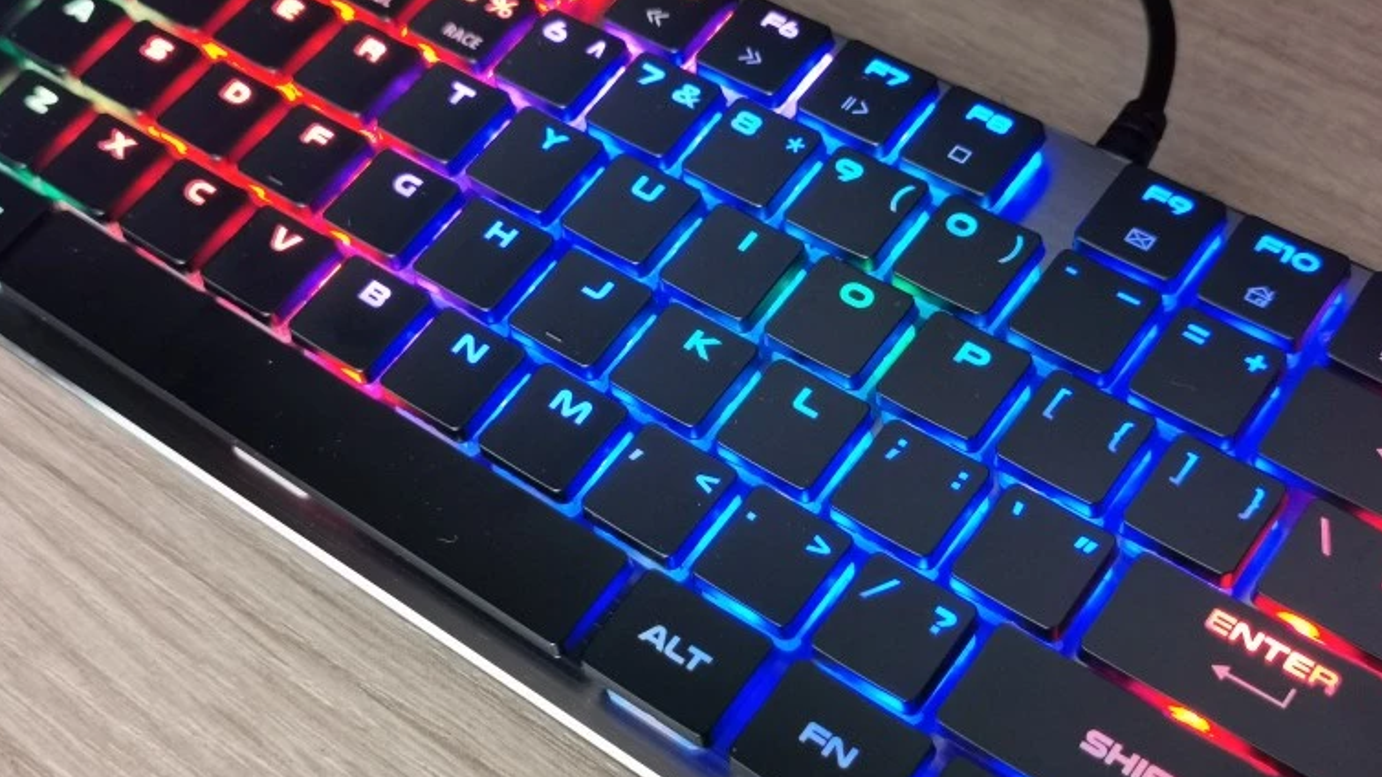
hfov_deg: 39.9
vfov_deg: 23.1
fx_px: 1905
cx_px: 693
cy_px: 381
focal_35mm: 52
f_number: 1.6
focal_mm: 5.56
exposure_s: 1/50
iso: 320
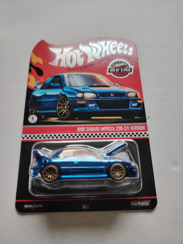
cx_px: 92
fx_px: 169
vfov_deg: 71.6
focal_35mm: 24
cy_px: 122
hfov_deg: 56.8
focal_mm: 5.25
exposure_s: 1/50
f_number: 1.75
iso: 428
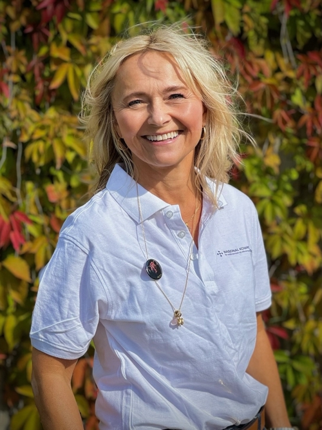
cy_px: 215
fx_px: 955
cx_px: 161
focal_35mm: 77
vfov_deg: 25.3
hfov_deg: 19.1
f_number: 2.8
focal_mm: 9
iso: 25
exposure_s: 1/602
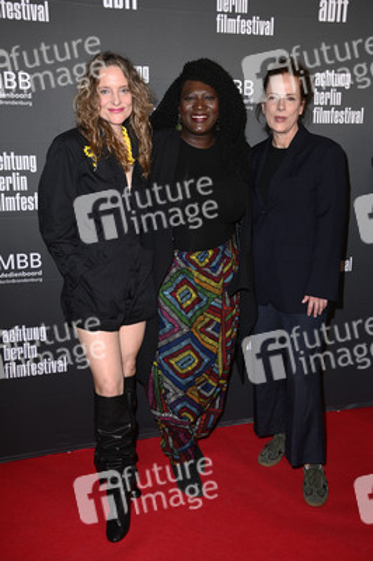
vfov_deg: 53.2
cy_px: 280
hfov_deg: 36.8
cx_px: 186
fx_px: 560
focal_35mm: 36
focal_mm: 36
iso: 1250
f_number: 6.3
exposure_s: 1/250
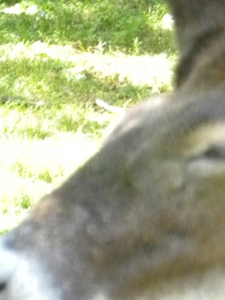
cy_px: -76
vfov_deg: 1.3
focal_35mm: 1490
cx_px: 400
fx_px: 12906
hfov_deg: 1.0
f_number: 5
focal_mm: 67.2
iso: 400
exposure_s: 1/132
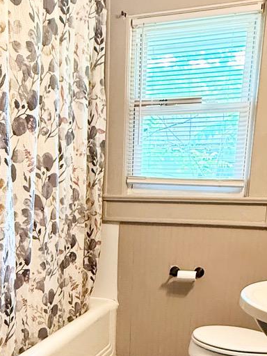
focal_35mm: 42
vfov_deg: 41.8
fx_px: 432
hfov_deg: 34.2
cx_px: 106
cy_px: 309
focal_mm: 2.22
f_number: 2.2
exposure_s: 1/60
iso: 640
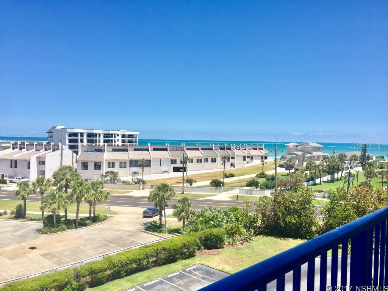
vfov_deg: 48.2
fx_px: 325
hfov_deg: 61.7
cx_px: 194
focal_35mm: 29
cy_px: 146
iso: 32
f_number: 2.2
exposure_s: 1/2326
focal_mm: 4.15
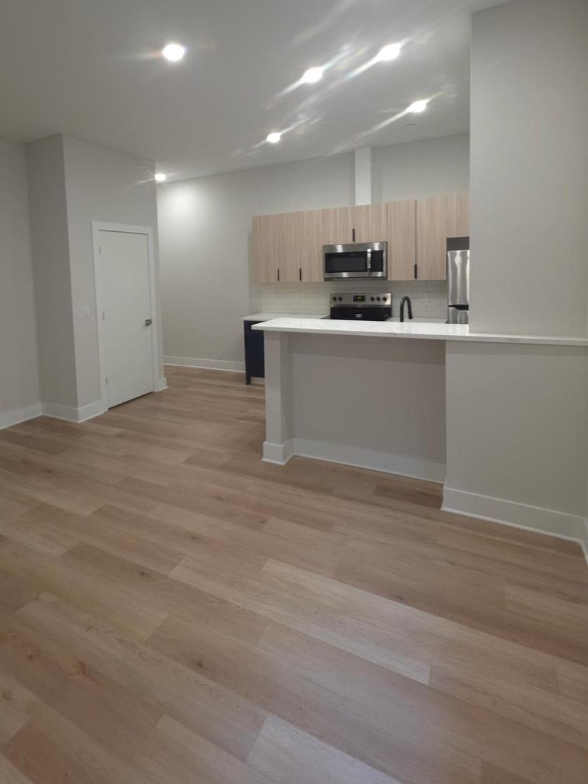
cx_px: 224
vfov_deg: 86.3
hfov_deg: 70.6
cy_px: 303
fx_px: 408
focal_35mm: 18
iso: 125
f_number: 1.9
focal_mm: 2.2
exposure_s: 1/30
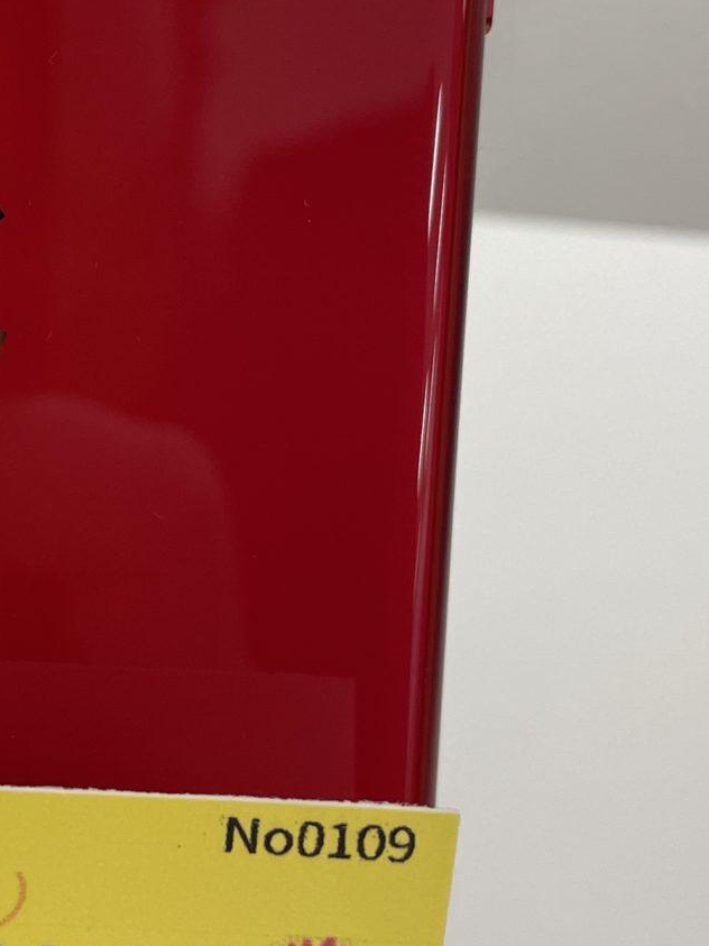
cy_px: 316
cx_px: -56
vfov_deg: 24.6
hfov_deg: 18.0
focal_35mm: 79
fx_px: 2158
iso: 80
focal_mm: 4.2
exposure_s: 1/120
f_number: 1.6
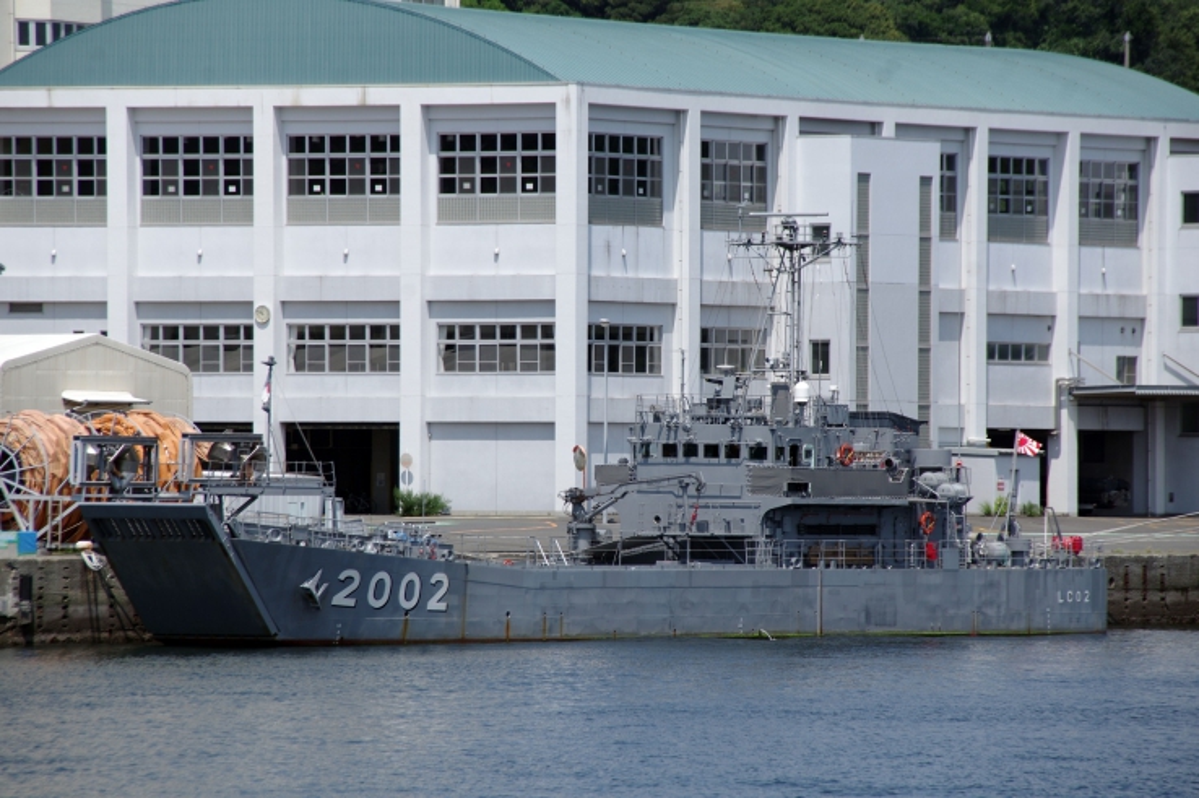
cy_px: 399
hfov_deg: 6.5
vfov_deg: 4.4
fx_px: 10484
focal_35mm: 315
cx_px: 600
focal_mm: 210
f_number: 9
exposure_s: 1/320
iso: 100
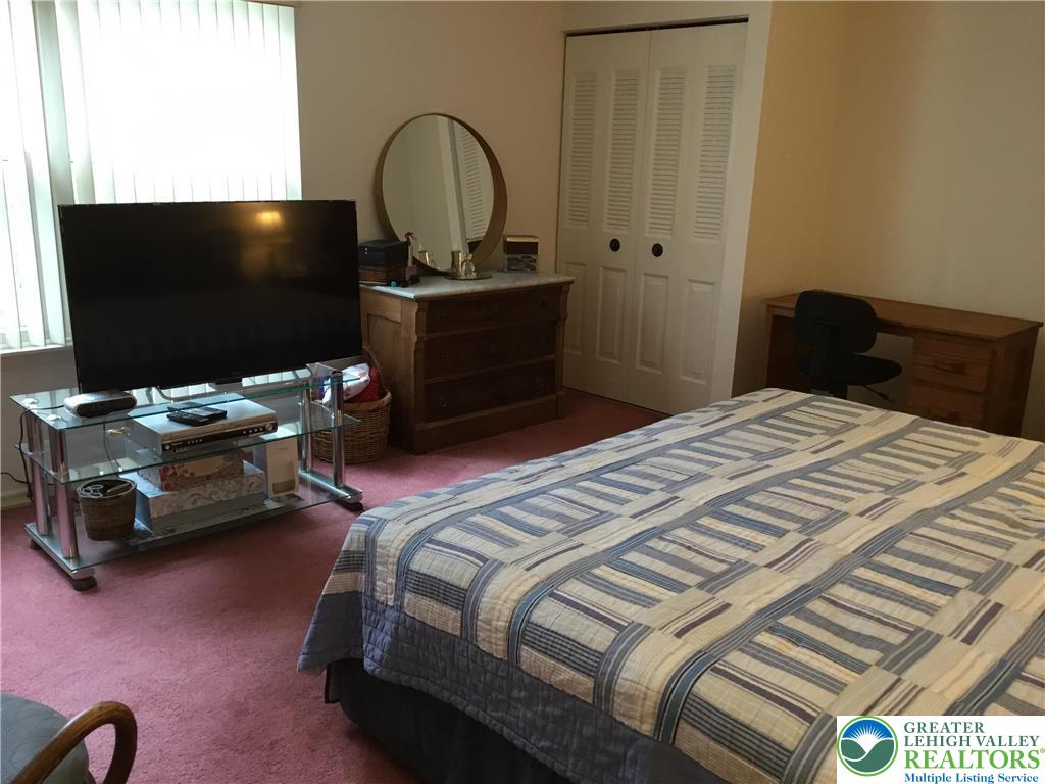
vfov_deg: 45.4
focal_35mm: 31
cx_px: 522
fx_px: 936
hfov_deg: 58.4
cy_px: 392
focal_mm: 3.3
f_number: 2.4
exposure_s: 1/30
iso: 80
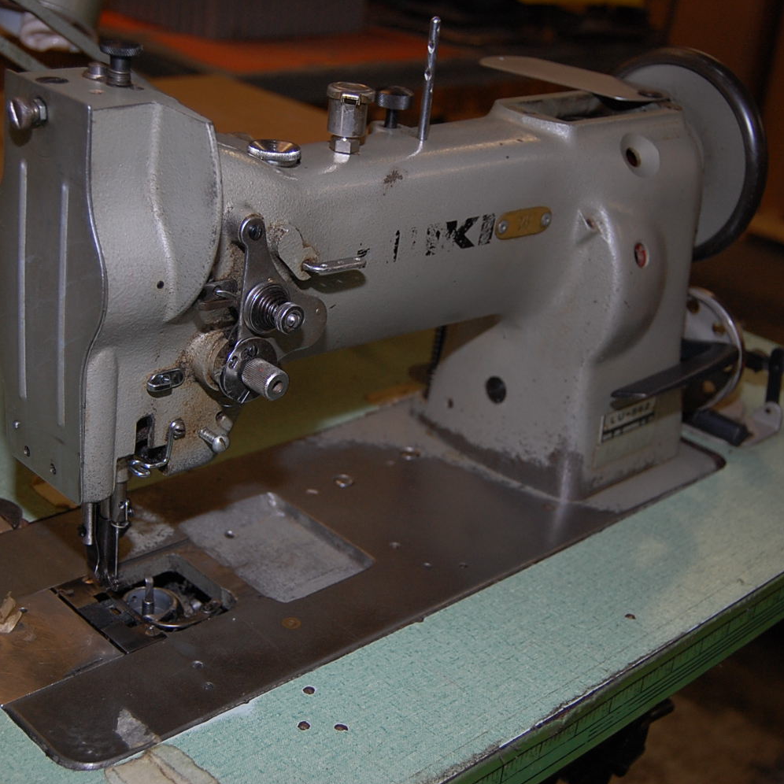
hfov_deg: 34.0
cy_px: 392
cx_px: 402
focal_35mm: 50
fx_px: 1281
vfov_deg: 34.0
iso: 400
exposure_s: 1/60
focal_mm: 26
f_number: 4.2
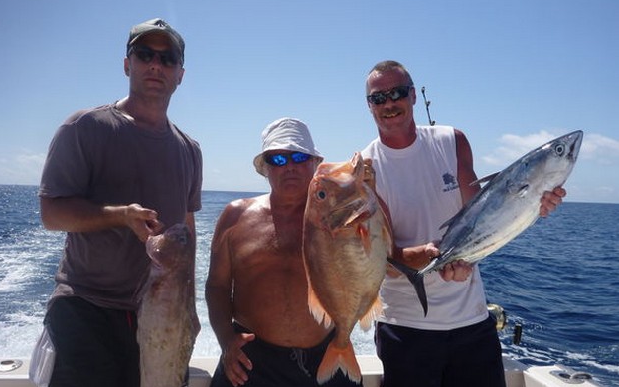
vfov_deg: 41.8
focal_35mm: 30
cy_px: 212
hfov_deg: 62.9
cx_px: 308
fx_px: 506
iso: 100
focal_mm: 4.9
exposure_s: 1/1300
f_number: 3.3
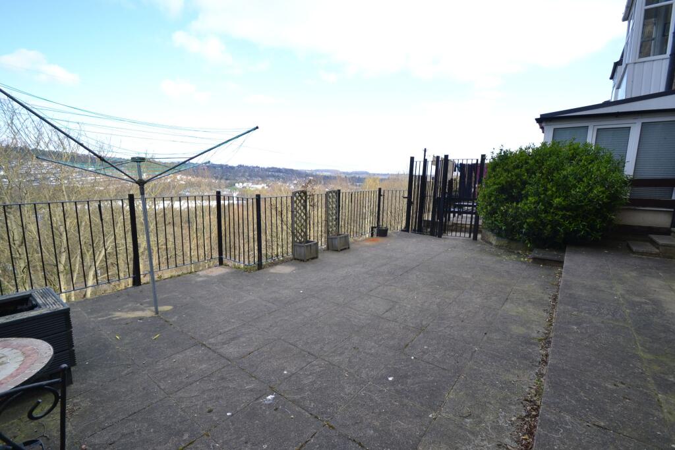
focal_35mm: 15
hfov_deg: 100.4
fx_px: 281
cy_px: 225
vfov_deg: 77.3
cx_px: 338
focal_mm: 10
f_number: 5.6
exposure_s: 1/125
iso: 100
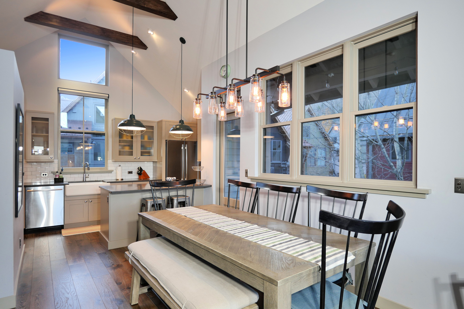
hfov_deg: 90.0
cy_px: 154
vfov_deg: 67.4
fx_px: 232
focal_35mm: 18
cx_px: 232
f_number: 1.7
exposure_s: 1/60
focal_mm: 9
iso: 800
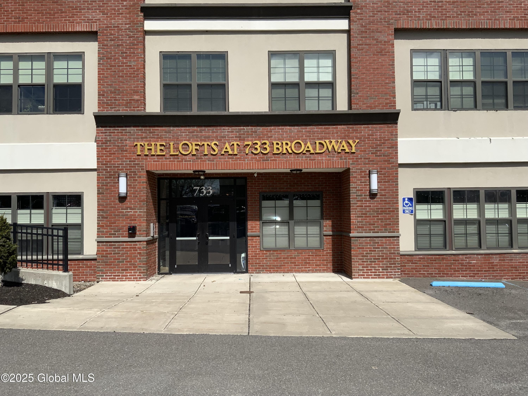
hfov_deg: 61.7
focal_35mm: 29
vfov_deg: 48.2
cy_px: 198
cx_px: 264
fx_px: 442
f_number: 1.8
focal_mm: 3
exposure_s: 1/3534
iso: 16
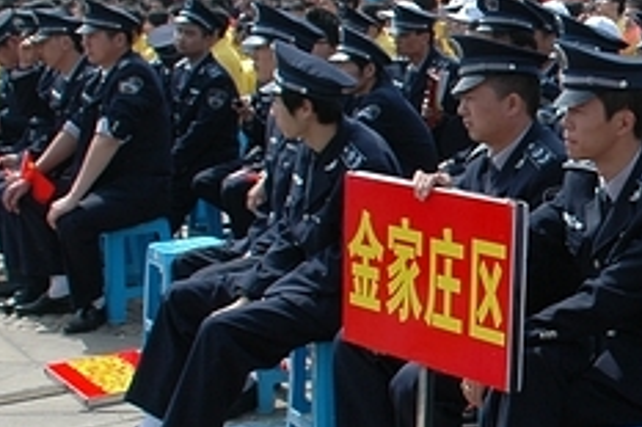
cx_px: 783
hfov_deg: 22.9
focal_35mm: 81
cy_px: 255
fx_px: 1443
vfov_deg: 16.8
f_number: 9
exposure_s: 1/320
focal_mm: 18
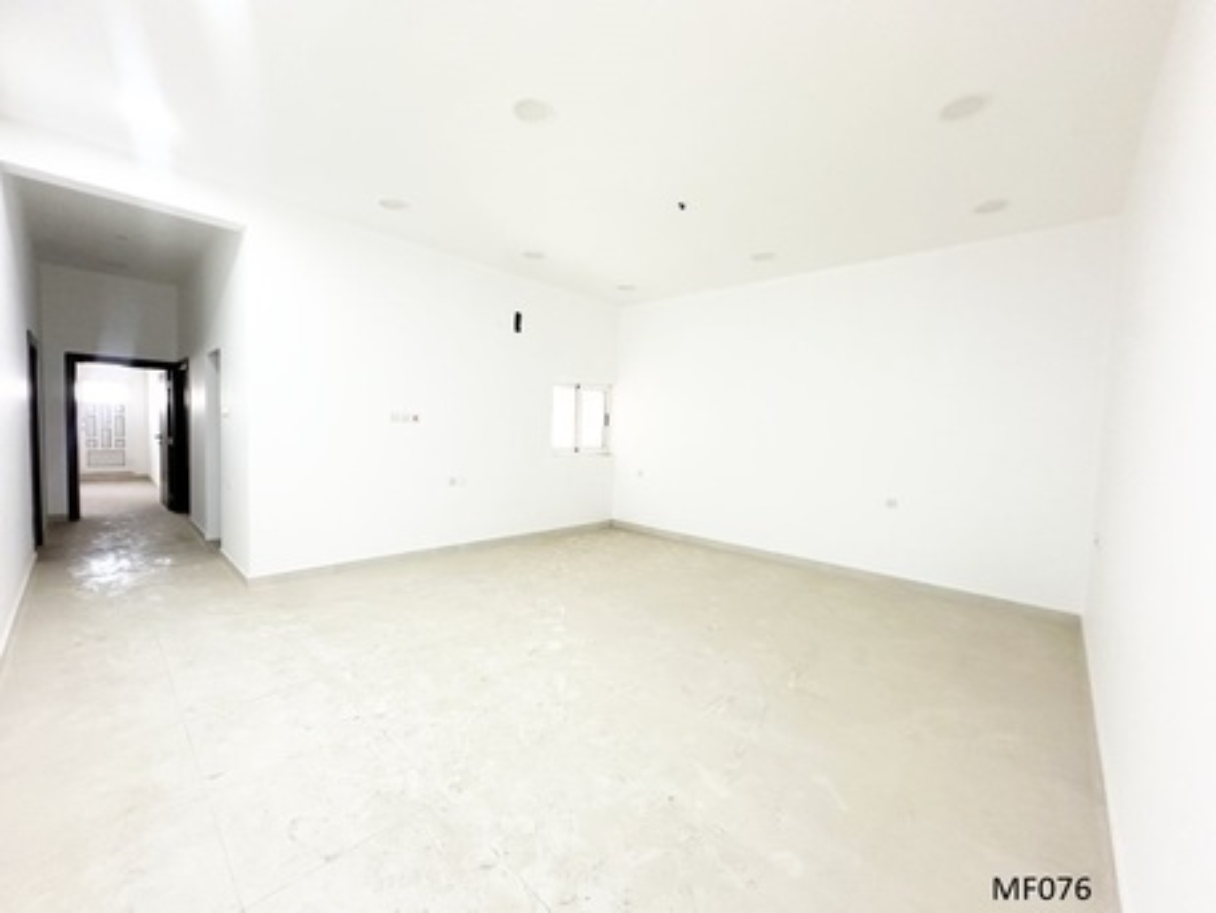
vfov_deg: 85.7
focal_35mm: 14
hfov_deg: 102.0
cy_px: 456
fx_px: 492
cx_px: 608
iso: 200
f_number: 2.2
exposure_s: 1/100
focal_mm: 2.22
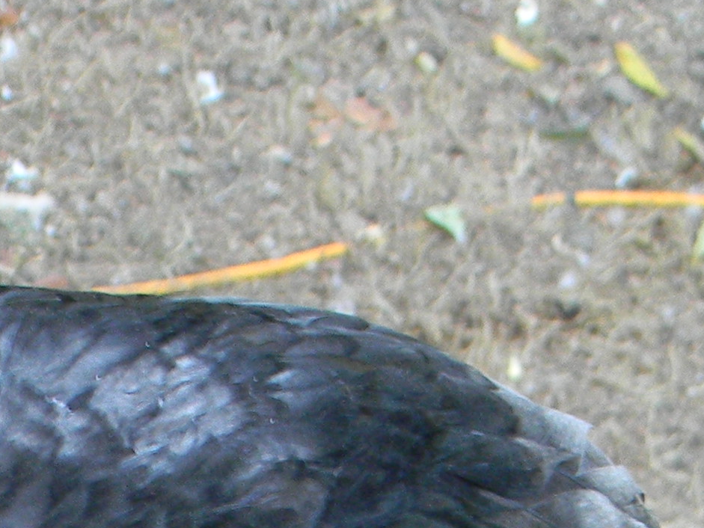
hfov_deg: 16.2
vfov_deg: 11.7
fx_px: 2420
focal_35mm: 119
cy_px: 876
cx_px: 6
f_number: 3.5
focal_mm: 5
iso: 143
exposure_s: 1/30
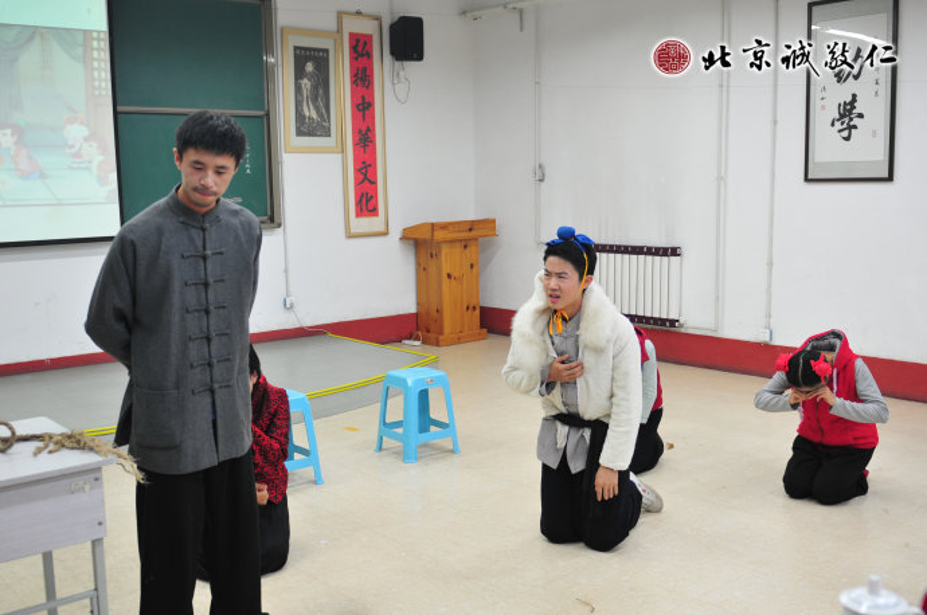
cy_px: 308
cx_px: 464
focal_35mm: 36
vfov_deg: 36.8
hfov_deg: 53.2
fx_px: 926
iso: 200
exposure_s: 1/50
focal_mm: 24
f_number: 2.8
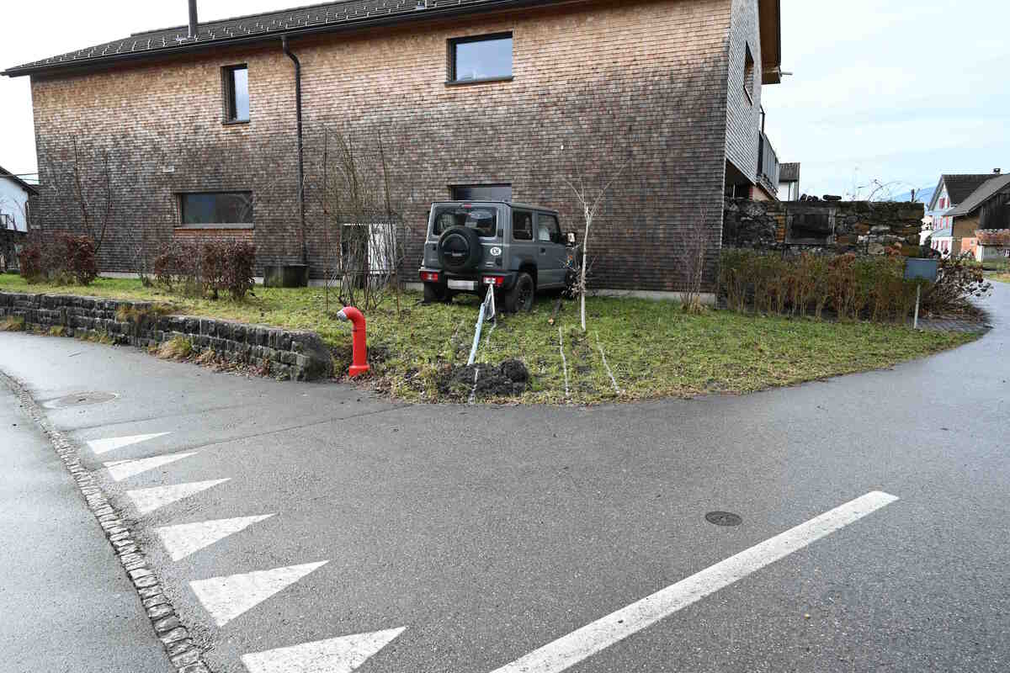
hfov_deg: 70.4
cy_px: 336
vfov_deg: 50.4
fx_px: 715
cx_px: 505
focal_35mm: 26
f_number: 6.3
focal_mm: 25.5
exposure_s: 1/100
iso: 100
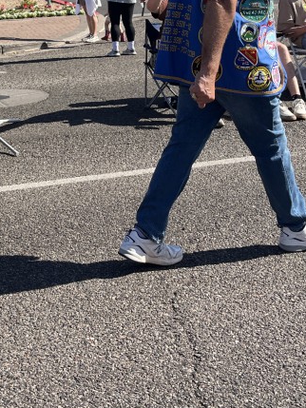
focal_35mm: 62
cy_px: 53
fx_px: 730
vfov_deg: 30.1
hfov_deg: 23.3
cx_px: 59
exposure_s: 1/2632
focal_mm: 5.1
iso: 50
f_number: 1.6
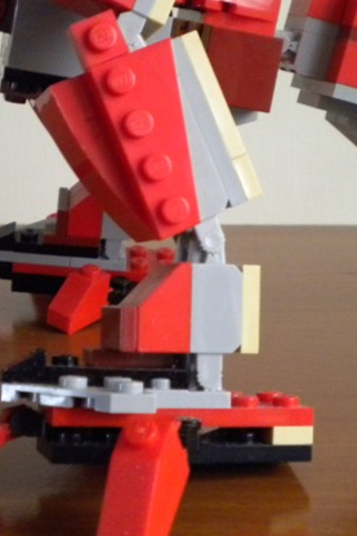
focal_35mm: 70
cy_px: 233
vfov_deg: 28.8
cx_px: 138
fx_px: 1042
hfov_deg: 19.4
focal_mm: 6.3
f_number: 3.1
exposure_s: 1/8.8
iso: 473
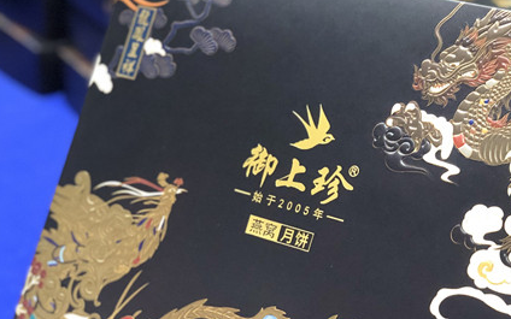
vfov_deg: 12.6
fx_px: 1448
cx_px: 353
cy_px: 220
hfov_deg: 19.9
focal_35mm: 104
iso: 160
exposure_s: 1/15
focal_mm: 6
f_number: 2.4
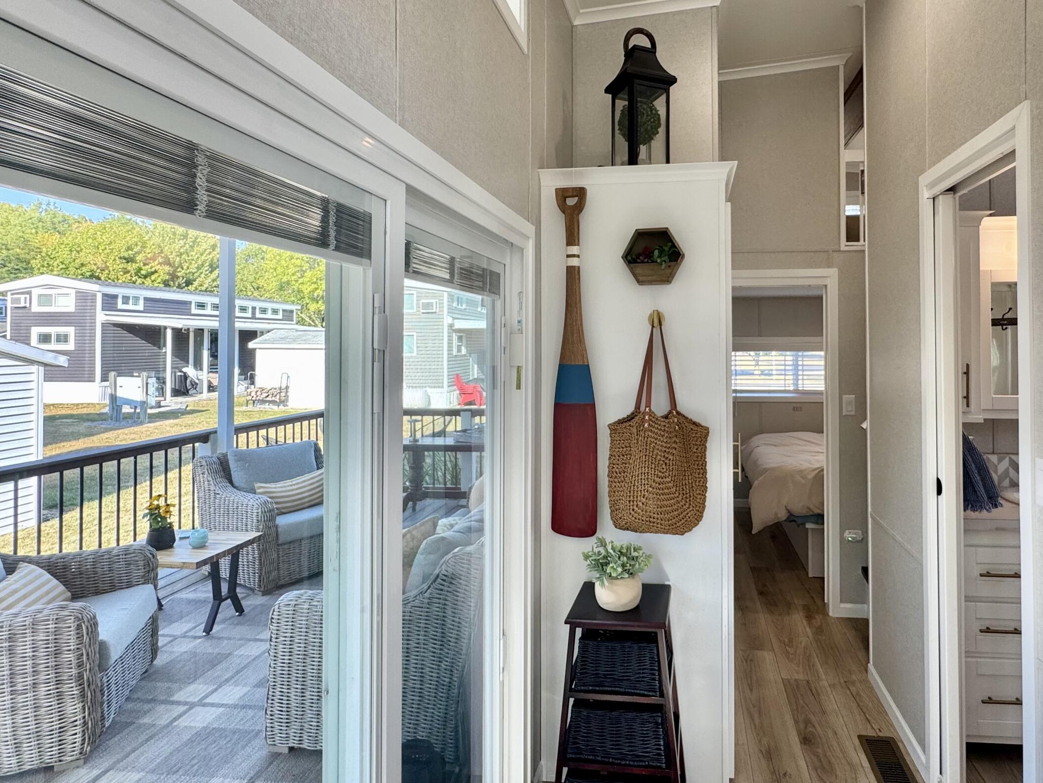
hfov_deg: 80.8
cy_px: 336
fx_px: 603
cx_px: 624
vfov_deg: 65.7
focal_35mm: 20
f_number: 2.2
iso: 64
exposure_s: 1/120
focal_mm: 2.22
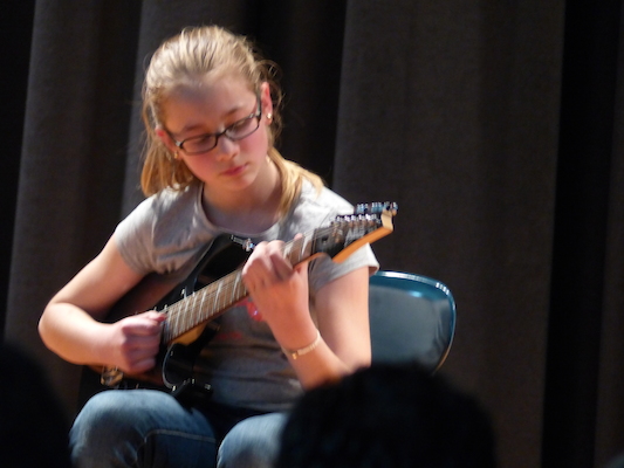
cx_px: 312
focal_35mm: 600
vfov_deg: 2.5
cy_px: 234
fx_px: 10818
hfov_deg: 3.3
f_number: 2.8
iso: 500
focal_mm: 108
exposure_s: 1/15
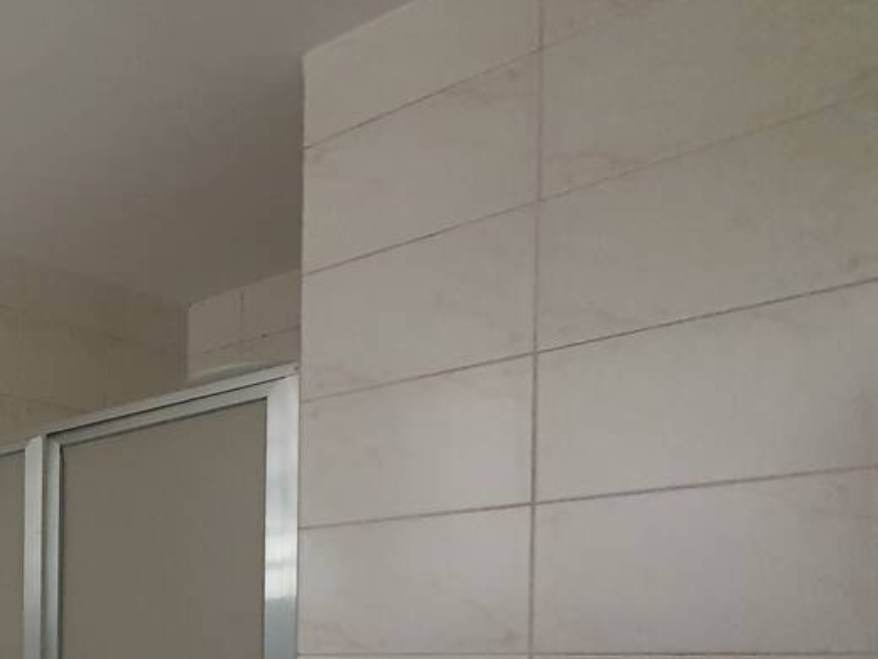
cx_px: -284
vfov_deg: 36.1
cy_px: 644
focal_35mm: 36
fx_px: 913
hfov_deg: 34.6
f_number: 2.2
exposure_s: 1/30
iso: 640
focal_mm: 1.8
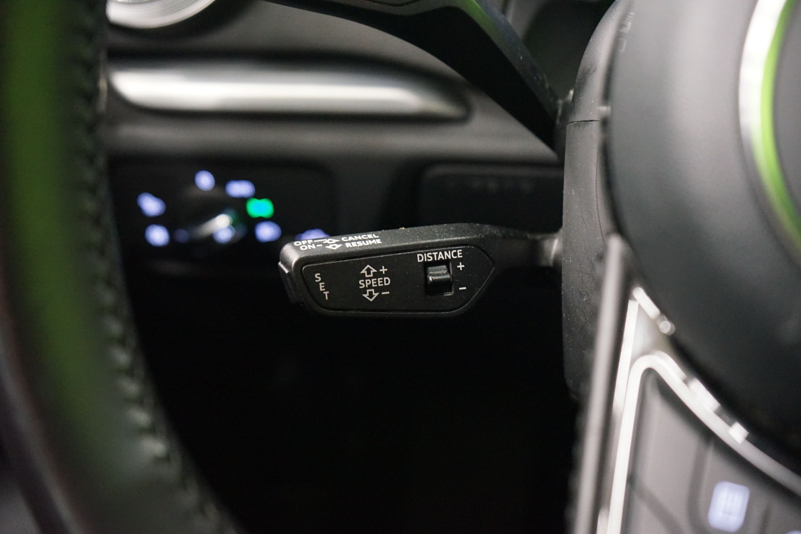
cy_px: 267
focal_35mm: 46
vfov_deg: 29.2
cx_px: 400
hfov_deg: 42.7
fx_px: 1023
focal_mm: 46
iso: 6400
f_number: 4.5
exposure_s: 1/8
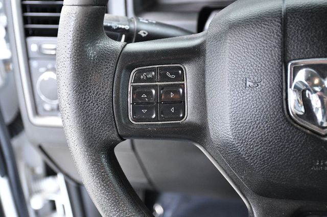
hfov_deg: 31.9
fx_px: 572
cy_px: 108
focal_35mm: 63
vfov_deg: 21.5
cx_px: 164
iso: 2500
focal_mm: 42
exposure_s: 1/60
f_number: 4.5
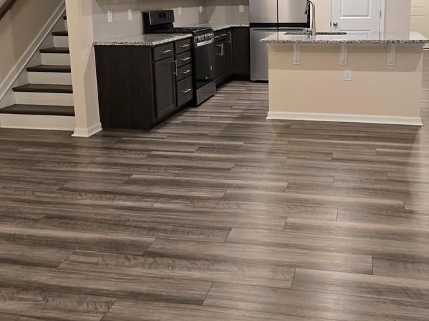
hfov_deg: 48.5
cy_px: 75
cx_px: 268
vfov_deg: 36.7
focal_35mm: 38
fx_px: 471
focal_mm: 6.3
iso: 500
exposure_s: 1/120
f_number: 1.7
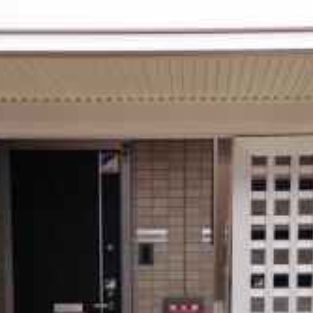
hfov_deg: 15.5
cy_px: 435
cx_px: 184
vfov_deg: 14.7
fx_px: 1146
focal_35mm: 112
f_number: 2.4
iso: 50
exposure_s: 1/536
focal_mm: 4.12
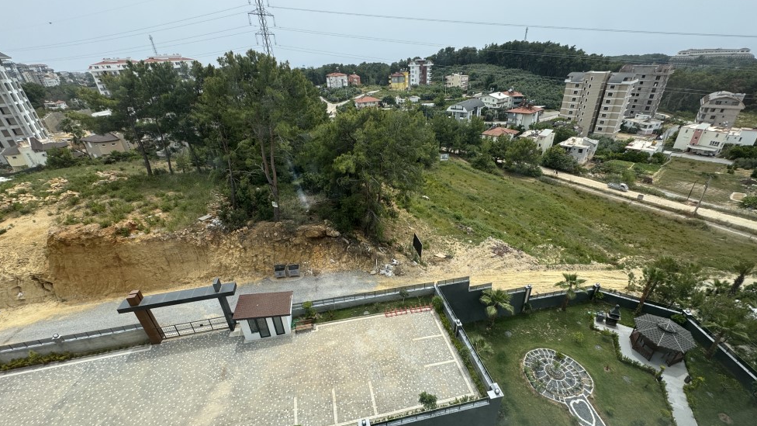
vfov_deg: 67.0
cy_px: 230
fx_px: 321
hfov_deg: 99.4
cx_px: 380
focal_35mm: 16
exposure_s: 1/1094
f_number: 2.2
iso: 40
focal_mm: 2.22
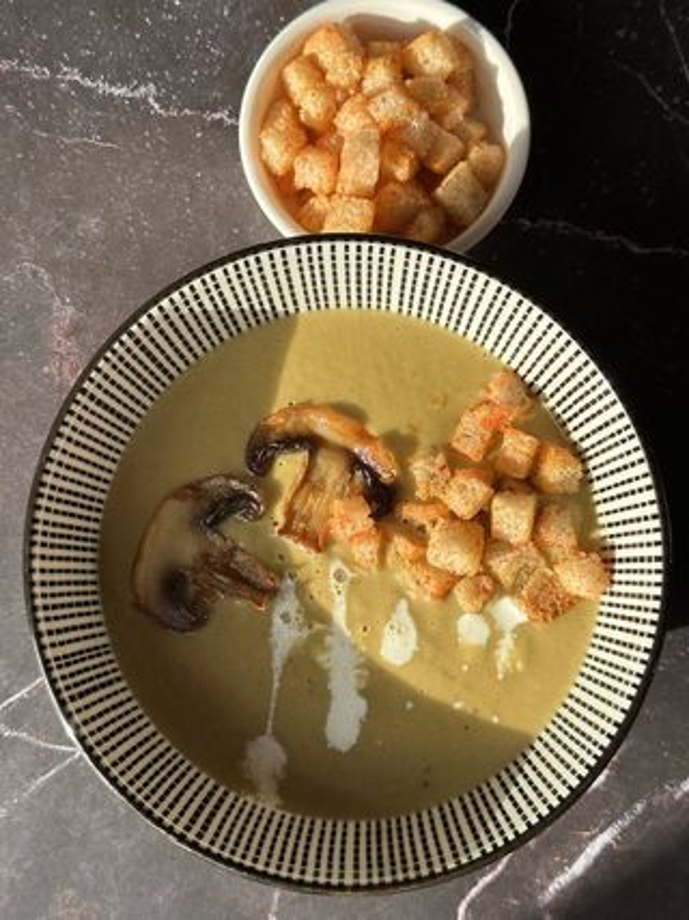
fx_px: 1274
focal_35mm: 48
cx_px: 344
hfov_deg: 30.3
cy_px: 460
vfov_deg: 39.7
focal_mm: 6.9
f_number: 1.8
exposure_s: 1/1667
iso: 64
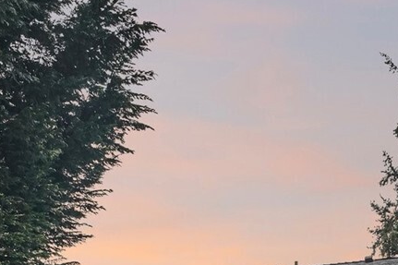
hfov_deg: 31.3
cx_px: 306
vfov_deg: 18.6
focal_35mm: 63
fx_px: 696
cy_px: 416
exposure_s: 1/500
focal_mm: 16
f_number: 8
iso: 1600
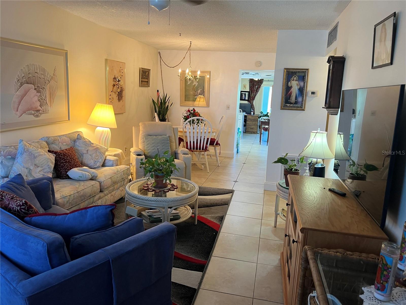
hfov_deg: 67.3
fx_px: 305
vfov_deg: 53.1
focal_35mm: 26
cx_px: 203
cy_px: 152
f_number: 1.5
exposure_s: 1/60
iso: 80
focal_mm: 5.7
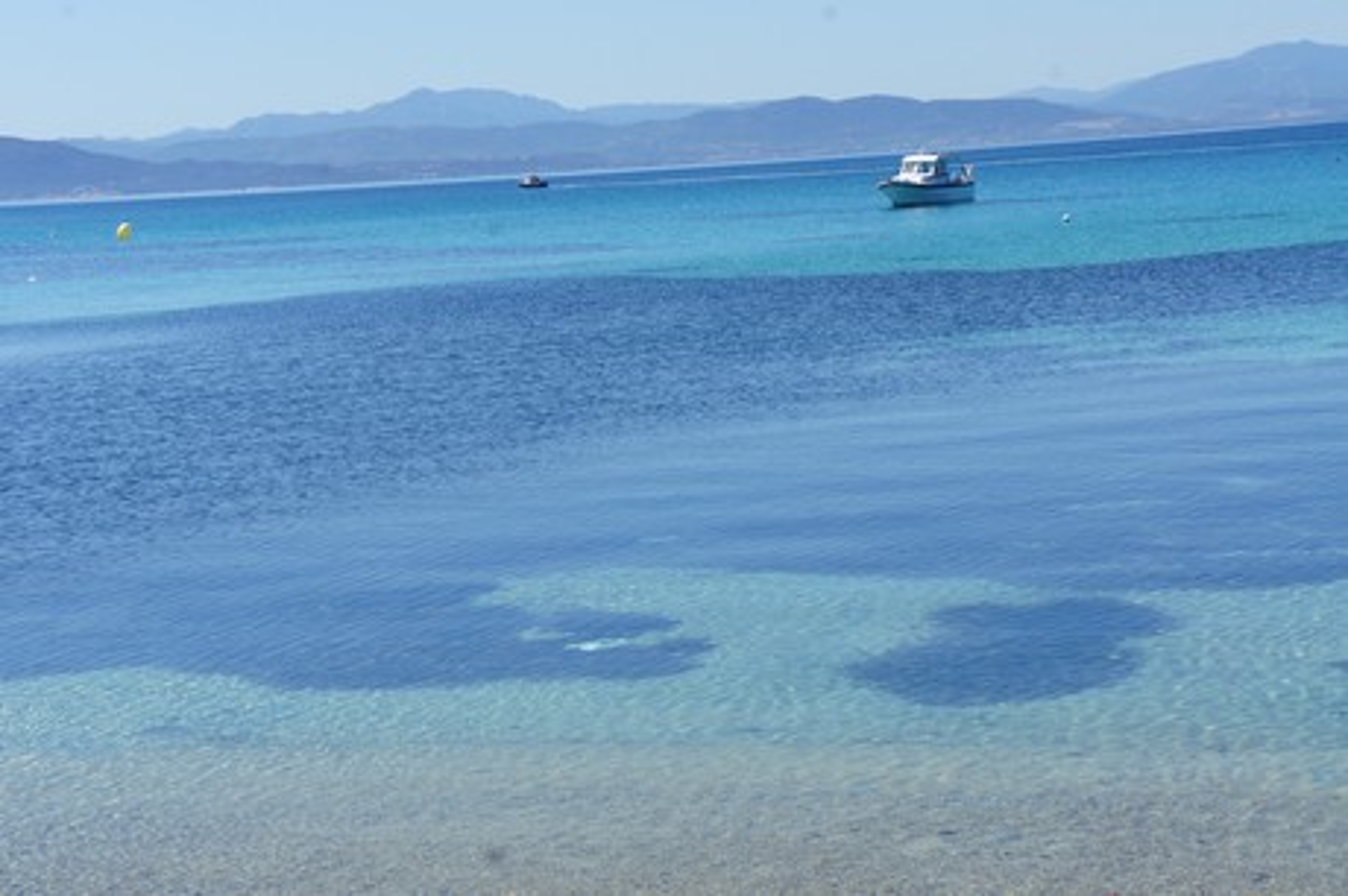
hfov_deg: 25.5
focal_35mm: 80
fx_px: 2975
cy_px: 448
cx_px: 674
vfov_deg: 17.1
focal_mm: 53
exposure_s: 1/250
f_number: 13
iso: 200
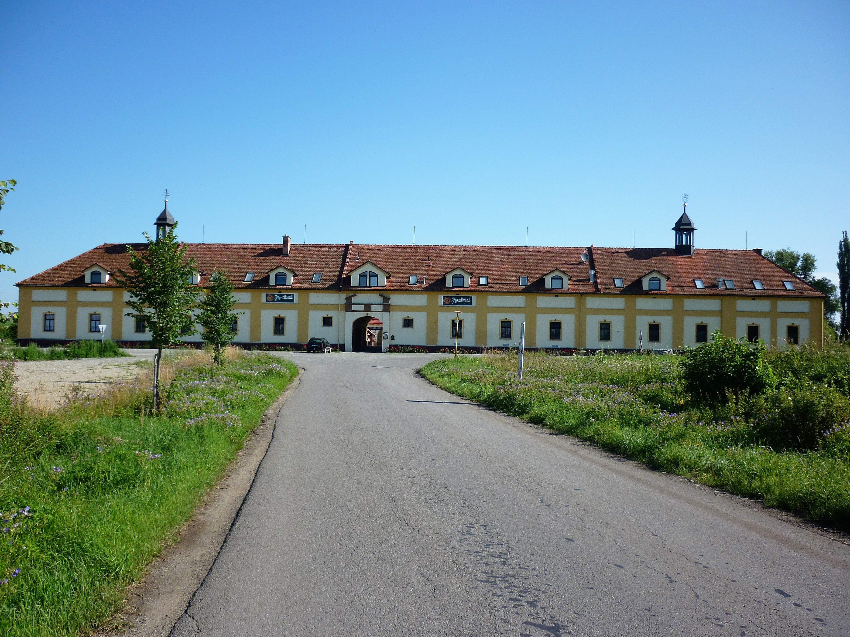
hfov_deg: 55.4
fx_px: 810
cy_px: 318
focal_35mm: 33
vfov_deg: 42.9
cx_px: 425
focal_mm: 5.5
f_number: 8
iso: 80
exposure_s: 1/160
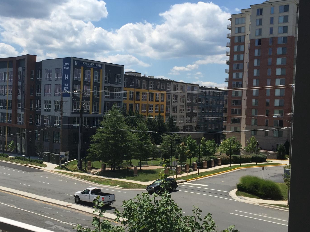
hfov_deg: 43.4
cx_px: 109
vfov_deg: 33.6
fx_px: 385
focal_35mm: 43
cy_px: 117
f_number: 2.2
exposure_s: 1/2825
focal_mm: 4.15
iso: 32
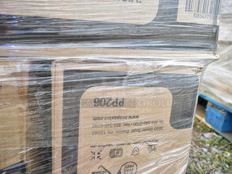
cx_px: 130
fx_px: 201
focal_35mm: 30
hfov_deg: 59.8
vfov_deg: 46.8
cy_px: 85
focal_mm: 18
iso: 100
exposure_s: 1/125
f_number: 5.6
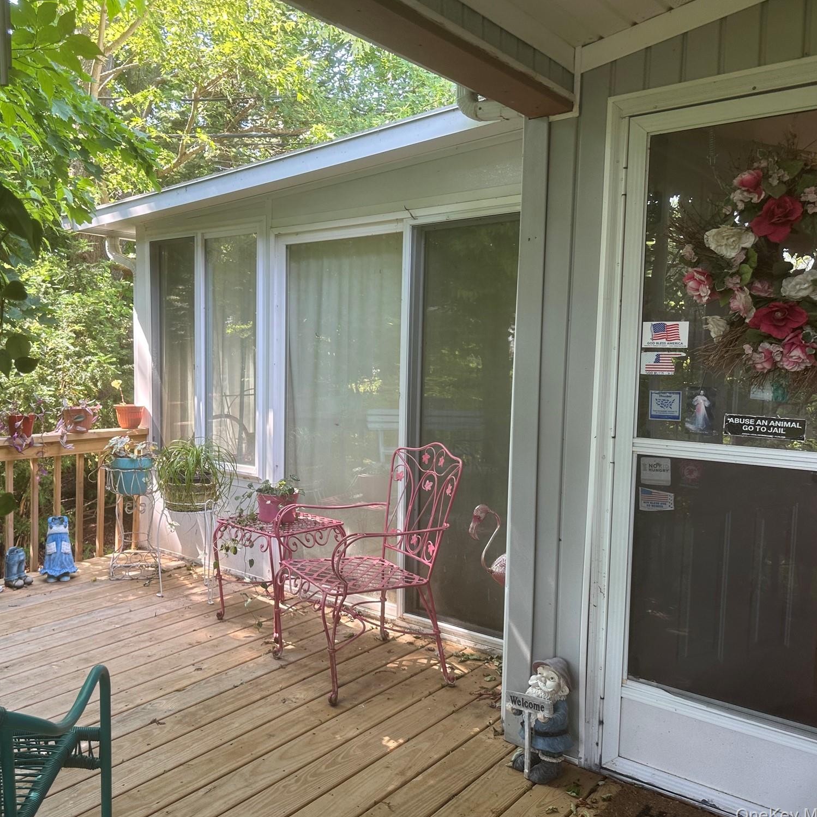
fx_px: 774
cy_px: 409
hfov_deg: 54.7
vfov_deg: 55.6
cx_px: 288
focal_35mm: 29
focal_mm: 6.86
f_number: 1.78
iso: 80
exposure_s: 1/121
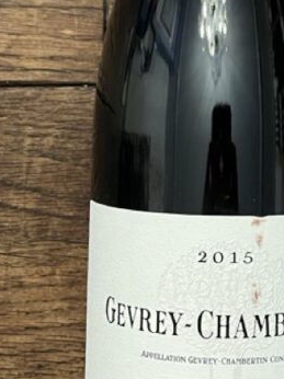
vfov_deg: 24.7
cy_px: 47
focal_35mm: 77
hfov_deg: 18.9
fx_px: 843
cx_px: 235
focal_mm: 5.1
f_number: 1.6
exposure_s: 1/33
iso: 500
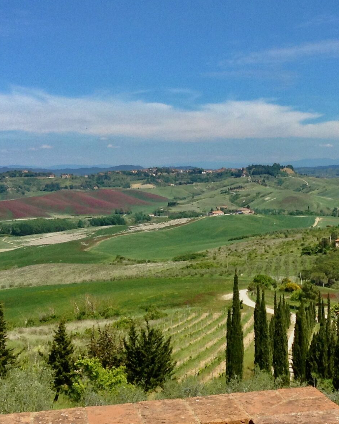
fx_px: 878
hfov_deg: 21.5
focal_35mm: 70
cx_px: 280
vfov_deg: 27.1
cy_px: 220
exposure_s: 1/1233
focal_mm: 3.3
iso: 25
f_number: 2.4
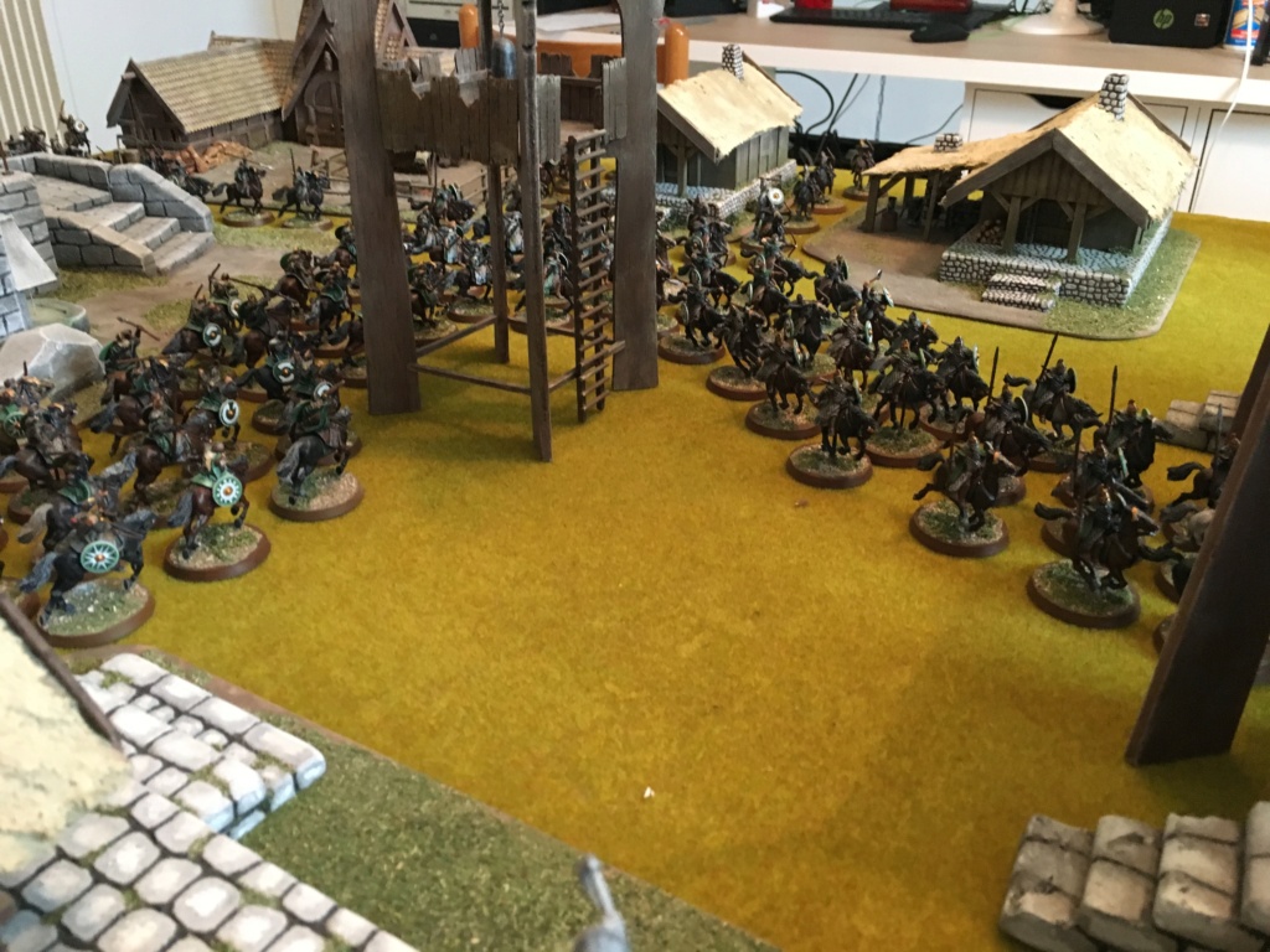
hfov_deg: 61.7
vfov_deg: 48.2
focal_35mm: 29
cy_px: 476
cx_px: 635
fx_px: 1064
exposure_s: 1/25
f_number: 2.2
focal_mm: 4.15
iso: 200
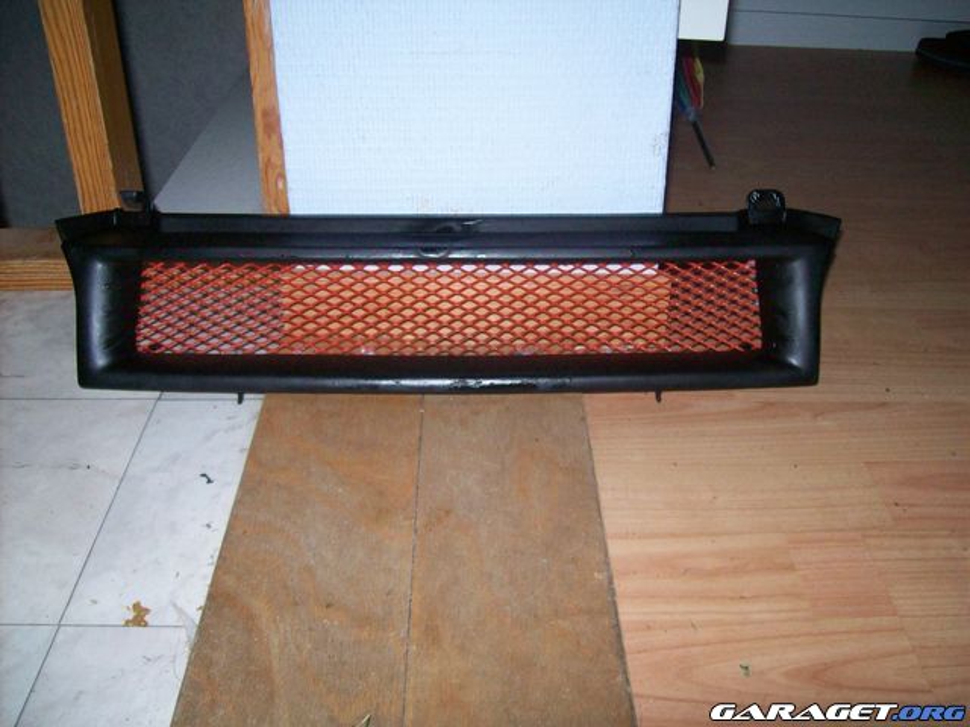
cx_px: 485
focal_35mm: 36
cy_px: 364
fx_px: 1009
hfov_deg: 51.4
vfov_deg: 39.7
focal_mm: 6
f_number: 2.7
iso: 200
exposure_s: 1/64
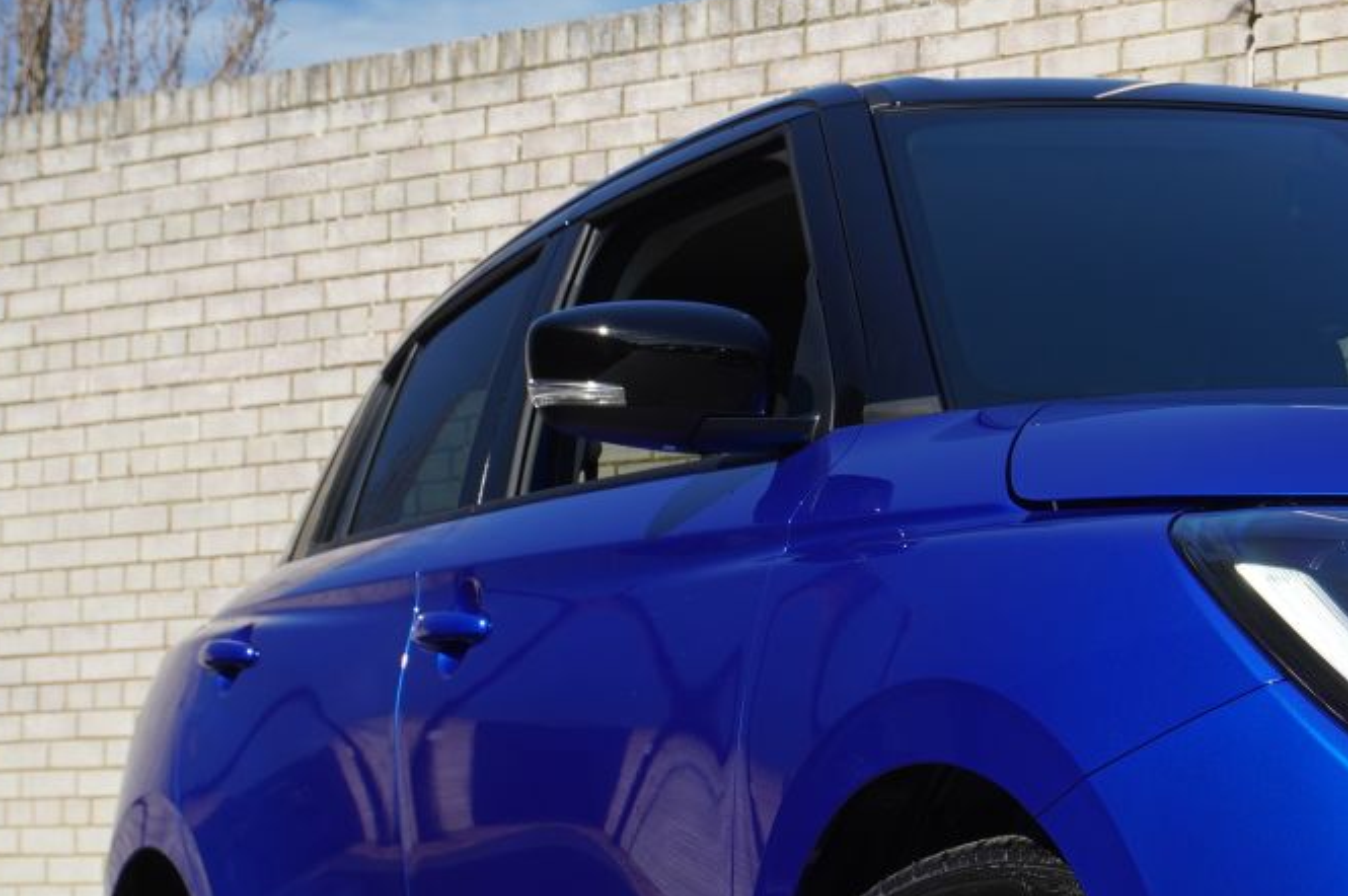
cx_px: 1464
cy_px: 726
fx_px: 3778
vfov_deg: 13.5
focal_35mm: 101
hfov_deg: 19.4
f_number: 9
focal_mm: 28
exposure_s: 1/160
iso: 160
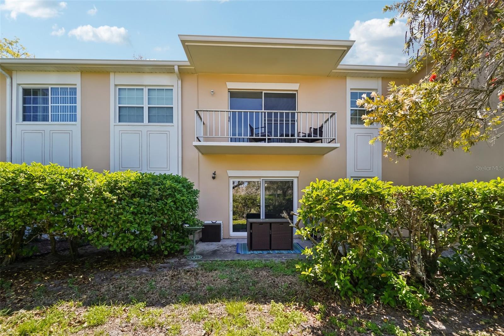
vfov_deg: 77.3
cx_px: 252
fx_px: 210
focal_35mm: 15
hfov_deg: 100.4
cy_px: 168
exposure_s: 1/60
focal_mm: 10
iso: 100
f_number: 8
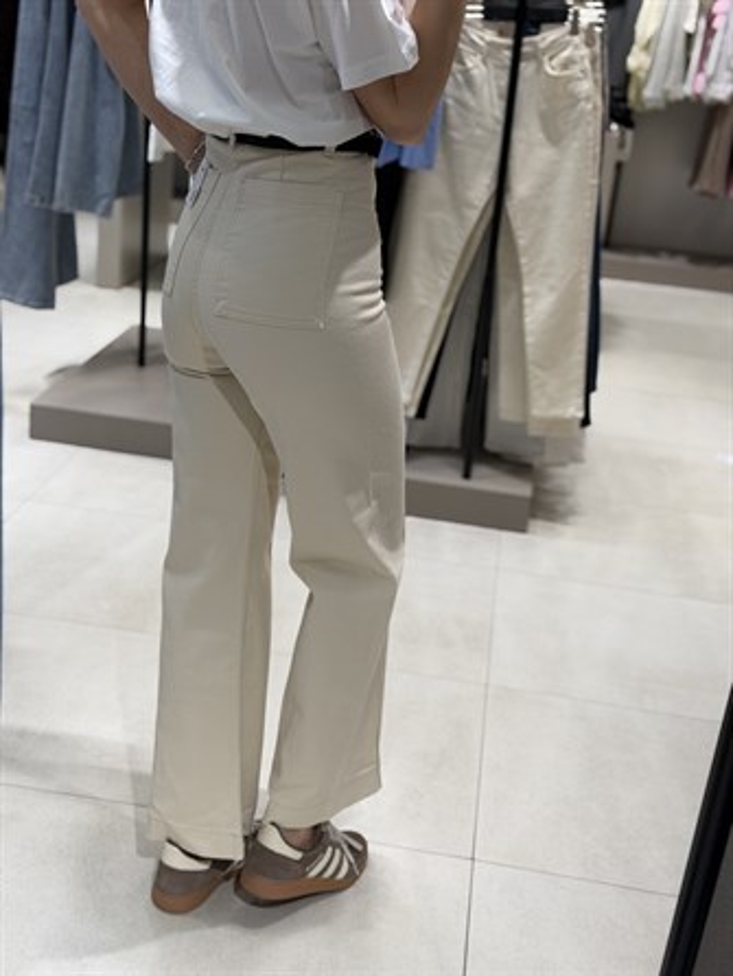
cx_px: 366
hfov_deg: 30.3
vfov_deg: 39.6
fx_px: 1354
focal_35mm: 48
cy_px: 488
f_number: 1.78
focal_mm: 6.76
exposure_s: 1/121
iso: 50
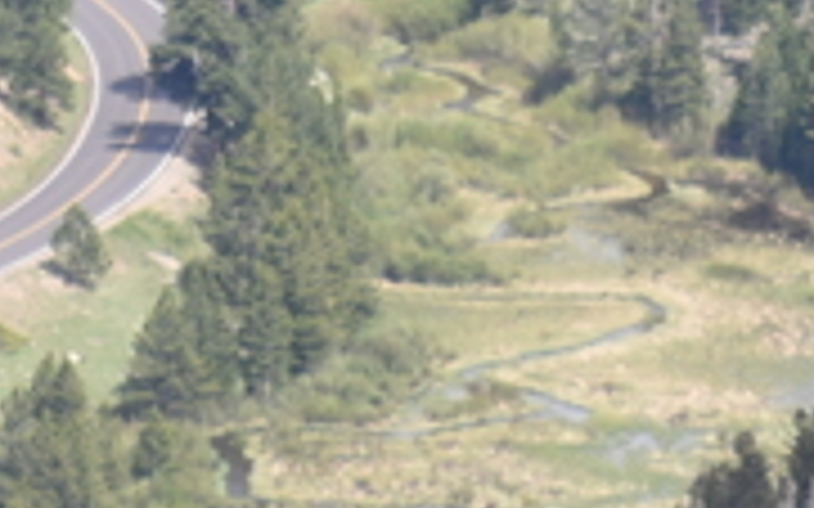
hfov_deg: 1.0
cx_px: 58
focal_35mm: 2163
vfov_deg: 0.6
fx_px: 47969
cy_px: -508
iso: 220
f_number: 5.6
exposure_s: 1/640
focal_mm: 300
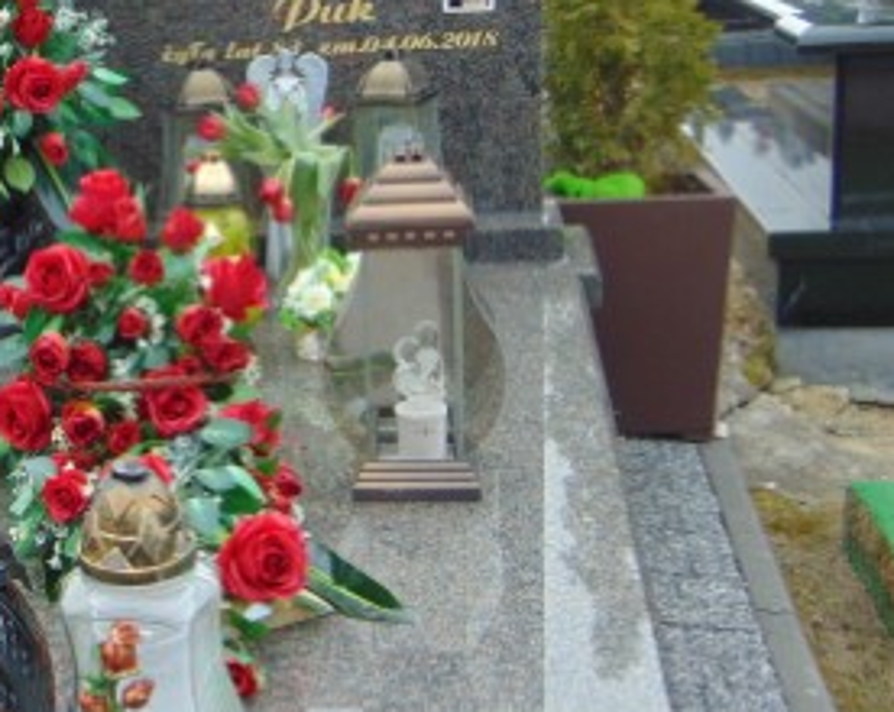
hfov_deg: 26.6
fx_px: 1797
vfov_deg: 22.4
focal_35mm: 68
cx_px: 23
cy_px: 333
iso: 80
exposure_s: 1/125
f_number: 3.1
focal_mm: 5.4
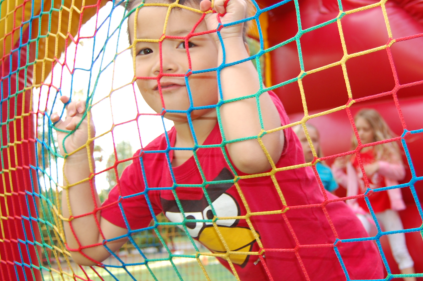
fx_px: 575
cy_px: 135
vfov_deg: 27.5
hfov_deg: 40.2
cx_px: 255
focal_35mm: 49
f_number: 3.8
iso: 400
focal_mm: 20
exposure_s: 1/160
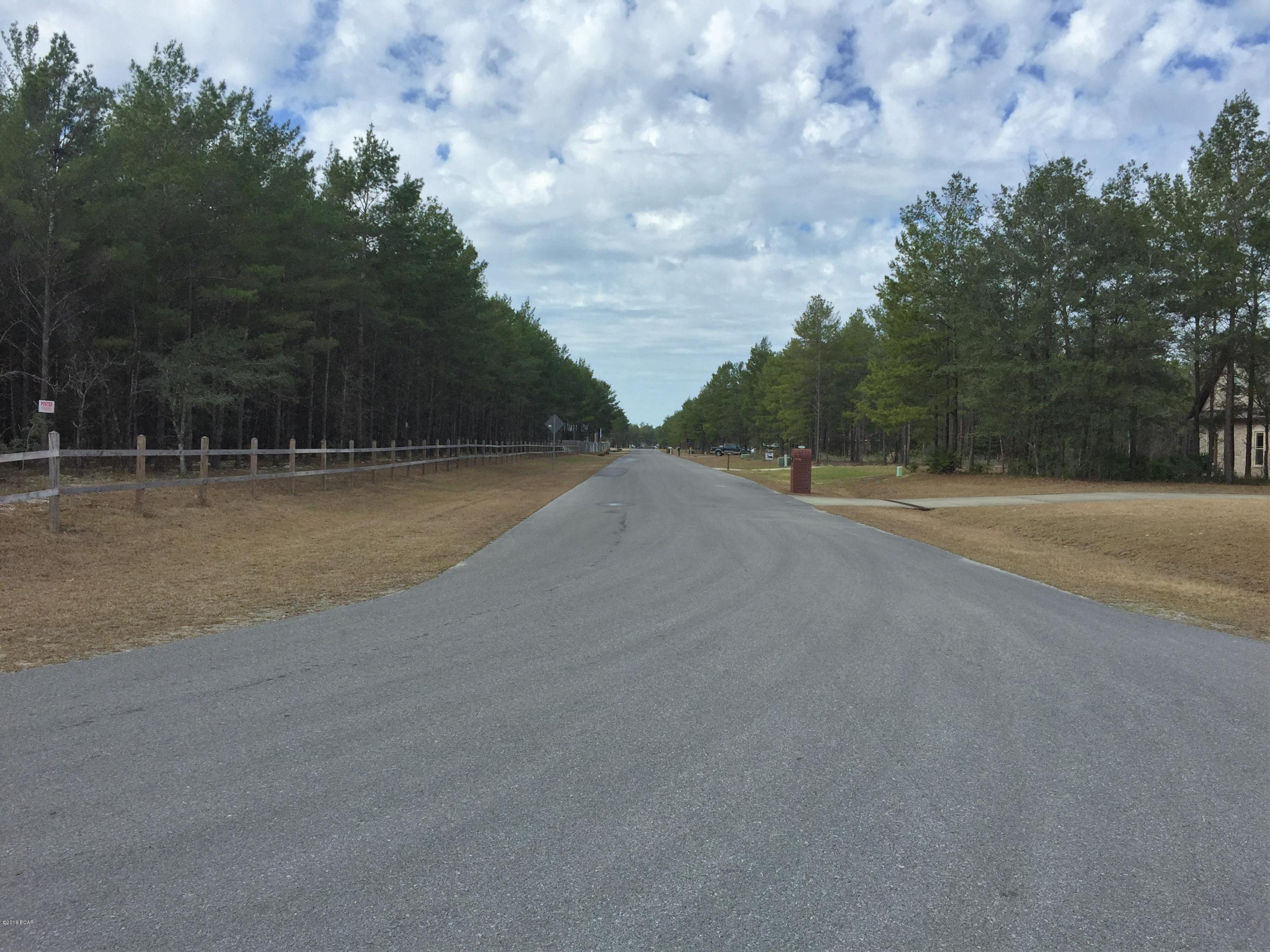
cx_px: 635
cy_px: 476
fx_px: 1064
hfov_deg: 61.7
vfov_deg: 48.2
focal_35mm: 29
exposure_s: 1/2639
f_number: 2.2
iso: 32
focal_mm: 4.15
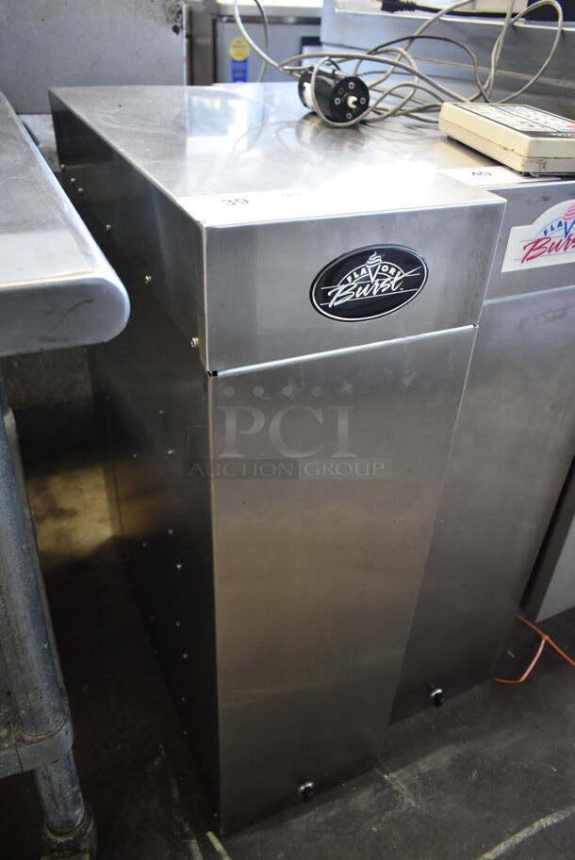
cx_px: 288
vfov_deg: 67.3
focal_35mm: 27
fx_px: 646
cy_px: 430
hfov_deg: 48.0
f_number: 3.5
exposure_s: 1/30
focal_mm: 18
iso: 1100
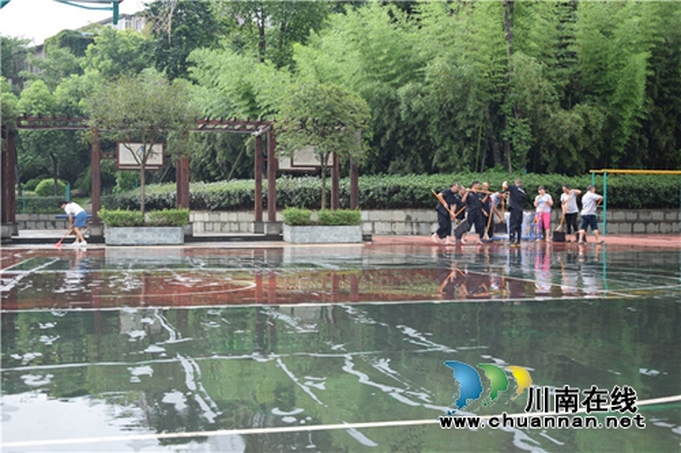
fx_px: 908
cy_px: 226
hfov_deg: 41.1
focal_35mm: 48
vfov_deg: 28.1
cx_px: 340
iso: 100
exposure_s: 1/125
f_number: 5.6
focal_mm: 32
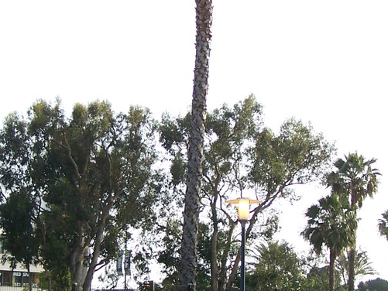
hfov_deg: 20.2
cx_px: 173
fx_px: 1088
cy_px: 169
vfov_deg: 15.2
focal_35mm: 97
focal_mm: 6.3
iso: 80
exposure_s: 1/500
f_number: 2.8
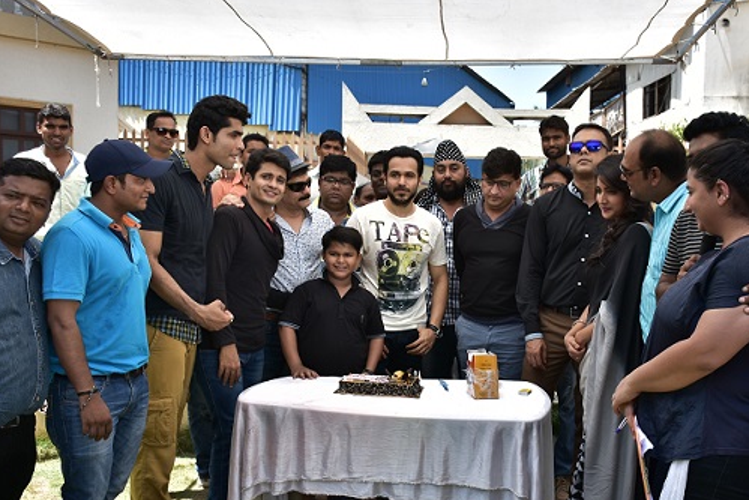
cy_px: 272
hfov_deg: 48.4
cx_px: 417
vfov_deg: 33.4
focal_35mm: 40
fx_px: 832
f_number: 6.3
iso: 100
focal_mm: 22
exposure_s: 1/200
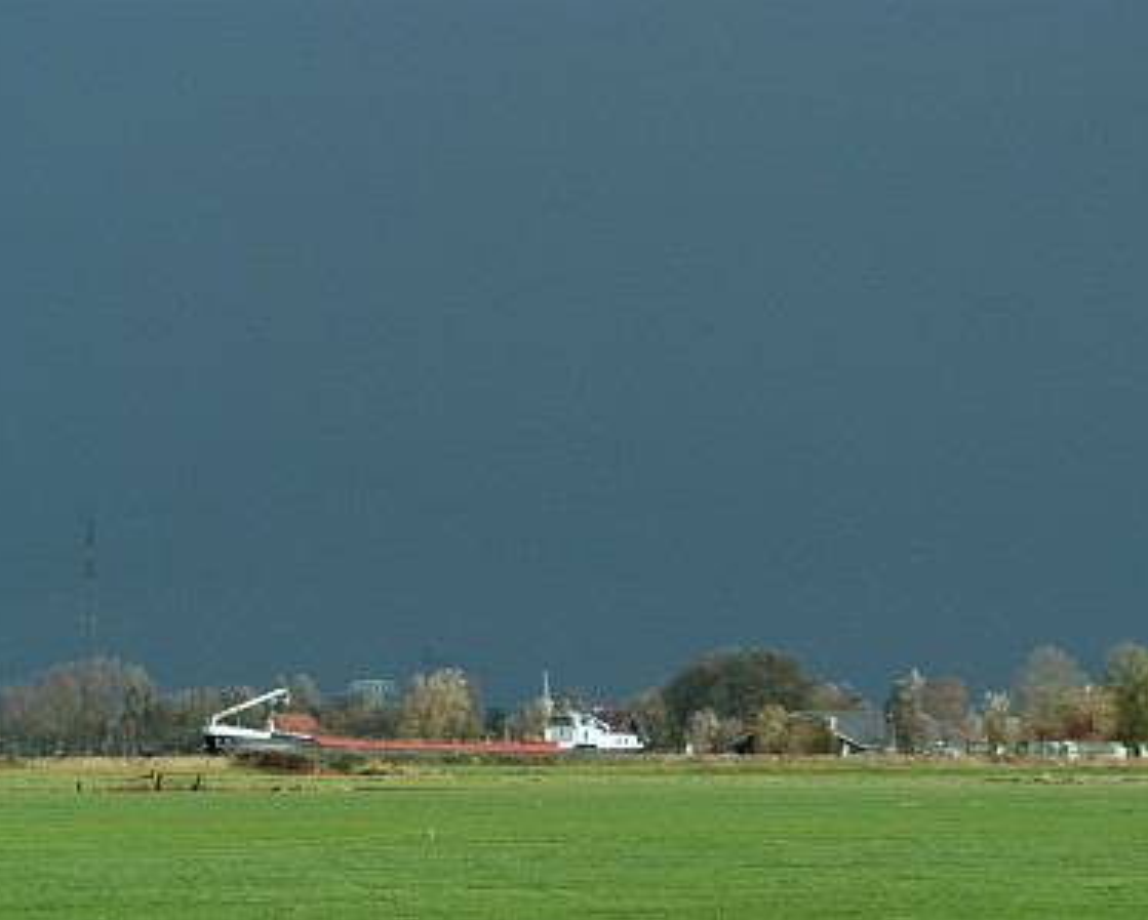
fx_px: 7821
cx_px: 569
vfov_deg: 6.7
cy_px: 460
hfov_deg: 8.4
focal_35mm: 230
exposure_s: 1/1000
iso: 400
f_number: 5.6
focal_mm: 135
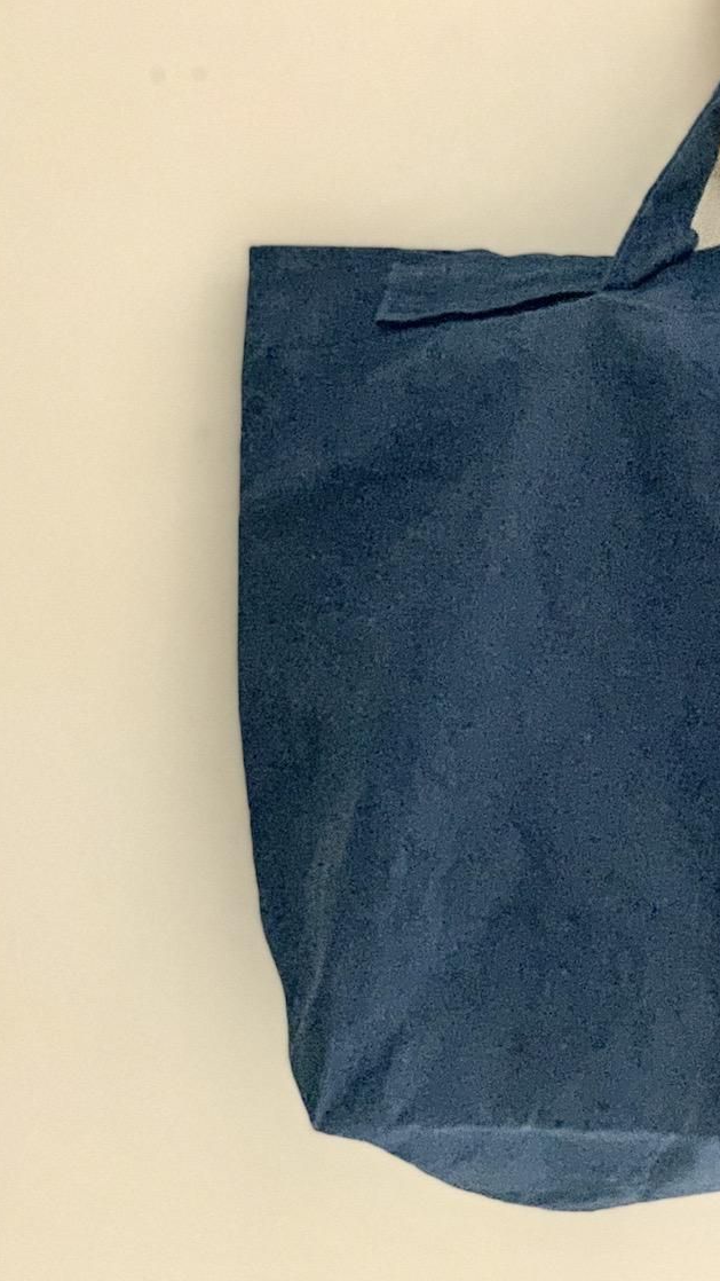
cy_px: 642
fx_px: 2579
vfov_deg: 27.9
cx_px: 791
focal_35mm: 76
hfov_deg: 15.5
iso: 400
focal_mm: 6
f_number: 2.4
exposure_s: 1/60
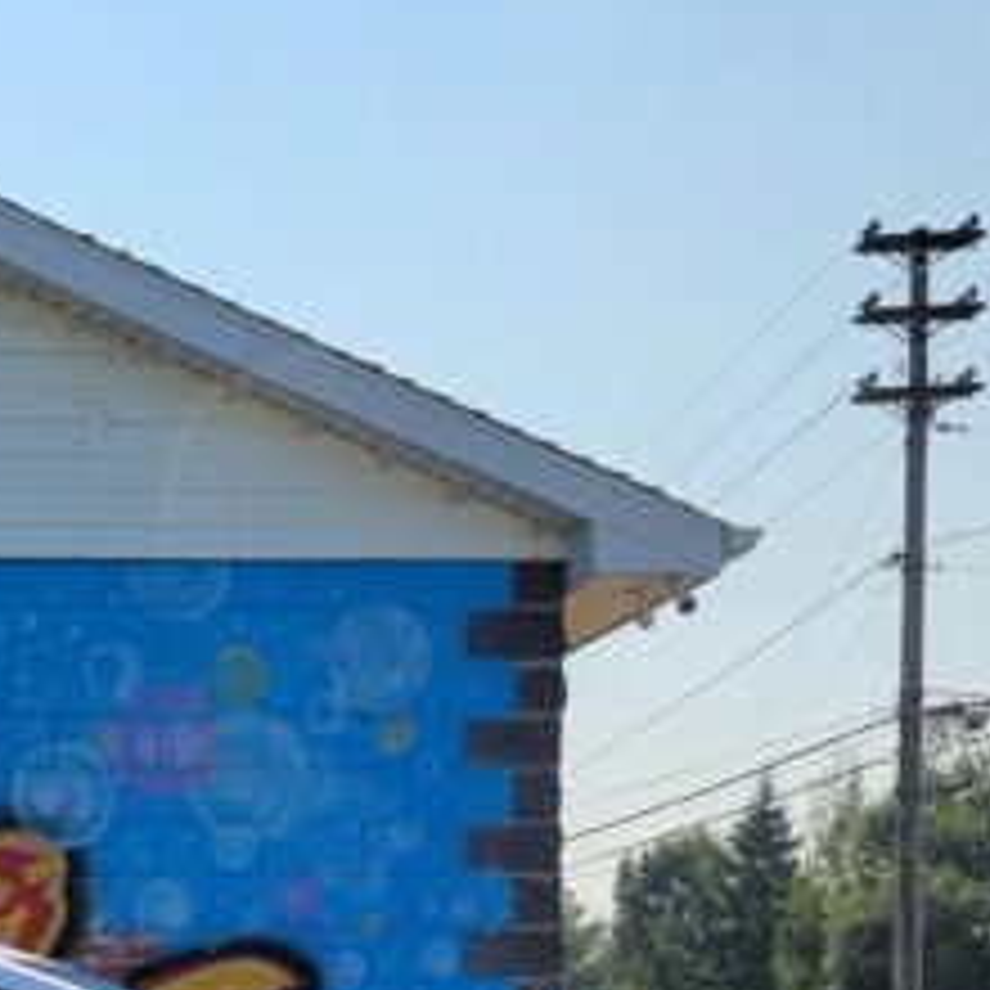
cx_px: -81
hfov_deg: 20.0
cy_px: 1285
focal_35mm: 83
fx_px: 2686
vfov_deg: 19.3
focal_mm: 5.4
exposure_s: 1/2082
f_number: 1.8
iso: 40
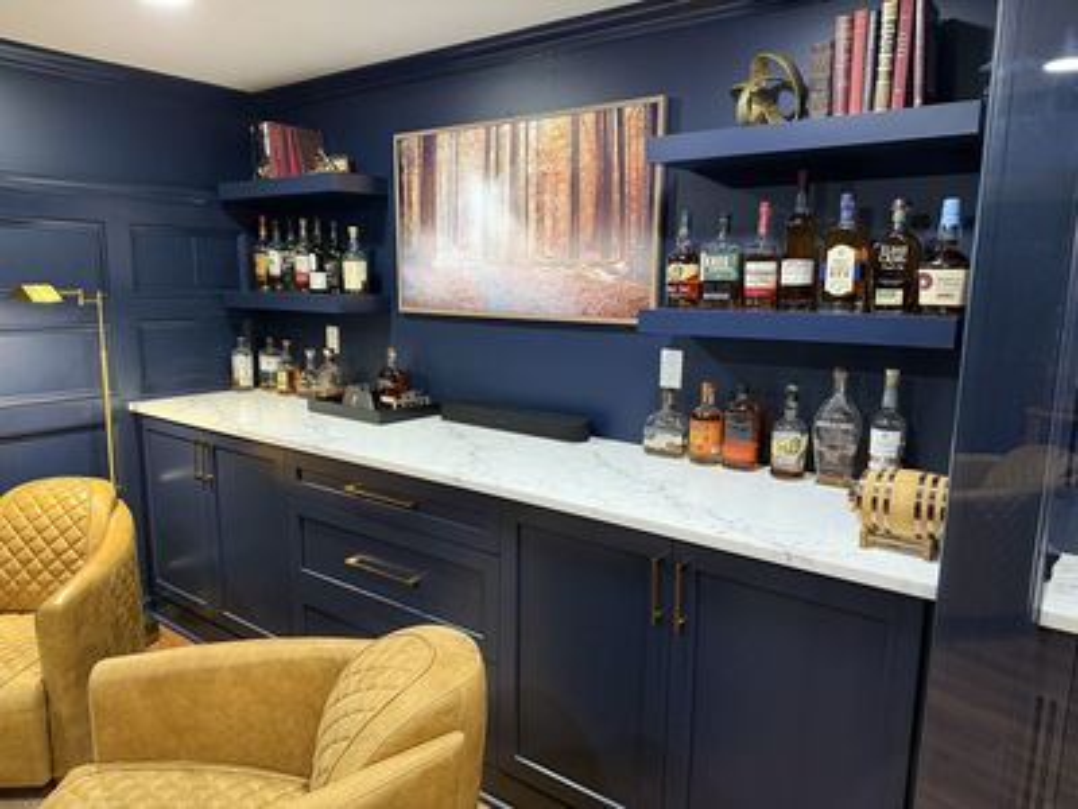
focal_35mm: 24
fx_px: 747
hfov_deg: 71.6
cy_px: 404
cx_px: 539
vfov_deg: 56.8
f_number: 1.78
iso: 320
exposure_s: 1/60
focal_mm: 6.76
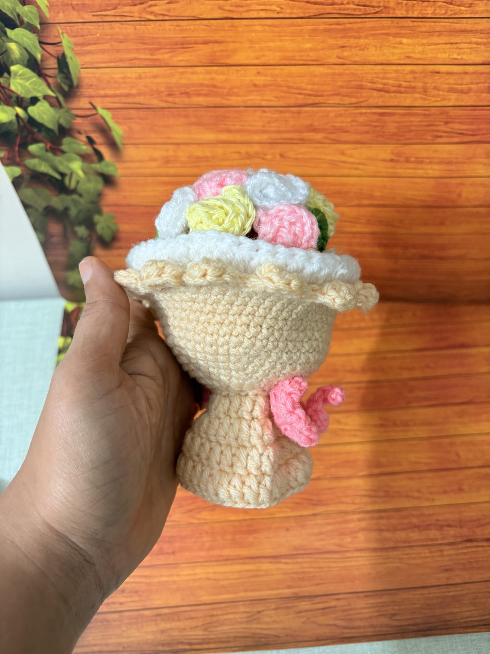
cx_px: 245
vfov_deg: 67.3
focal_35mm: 26
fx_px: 491
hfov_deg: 53.1
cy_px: 327
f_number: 1.6
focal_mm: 5.96
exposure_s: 1/50
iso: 200
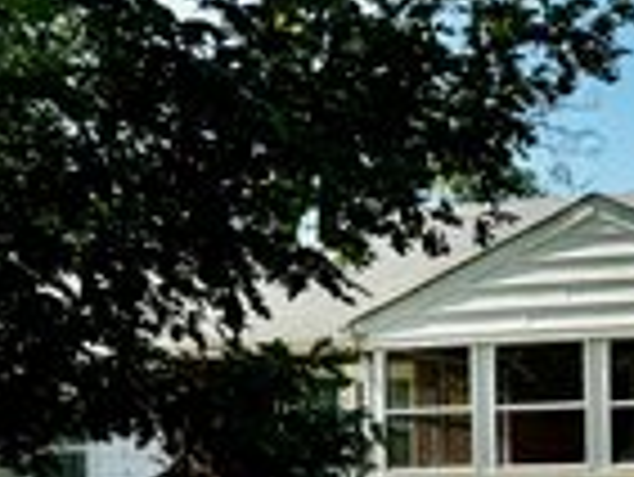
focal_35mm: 107
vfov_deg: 13.4
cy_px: 610
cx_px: 895
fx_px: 1961
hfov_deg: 16.9
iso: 80
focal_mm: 6.76
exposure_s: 1/2415
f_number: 1.78
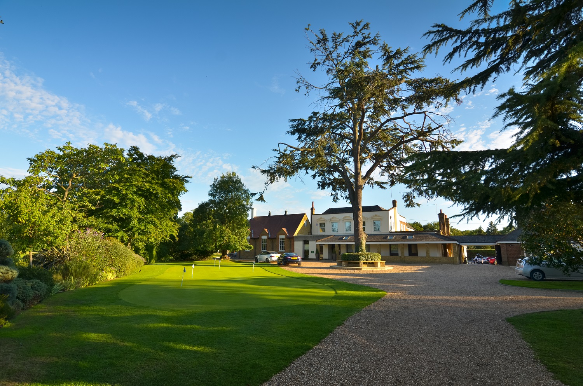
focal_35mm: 18
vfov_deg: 67.1
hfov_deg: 90.1
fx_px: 291
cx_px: 292
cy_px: 193
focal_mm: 12
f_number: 8
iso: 100
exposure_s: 1/200
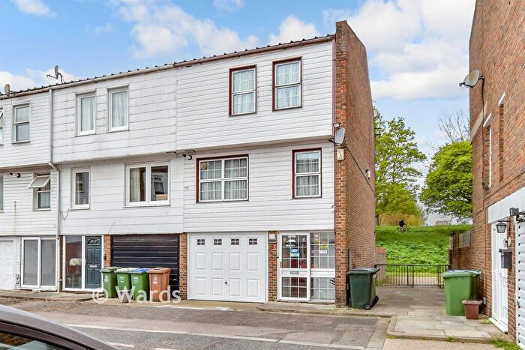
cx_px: 262
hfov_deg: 100.4
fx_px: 219
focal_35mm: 15
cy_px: 175
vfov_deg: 77.4
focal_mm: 10
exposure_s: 1/250
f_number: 8
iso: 250
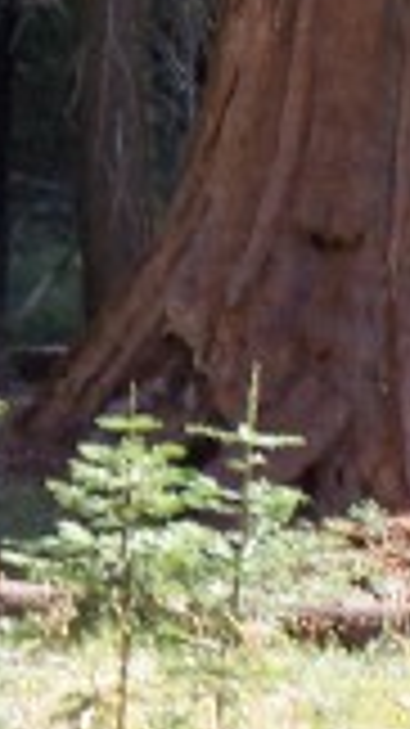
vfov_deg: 5.7
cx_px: 14
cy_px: 659
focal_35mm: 379
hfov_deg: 3.2
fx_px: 7333
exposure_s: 1/125
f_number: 4.8
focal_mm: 16.8
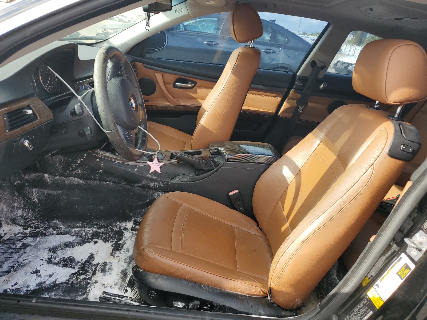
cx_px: 214
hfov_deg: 67.3
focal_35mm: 26
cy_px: 160
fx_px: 321
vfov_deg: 53.1
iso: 50
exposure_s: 1/500
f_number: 1.5
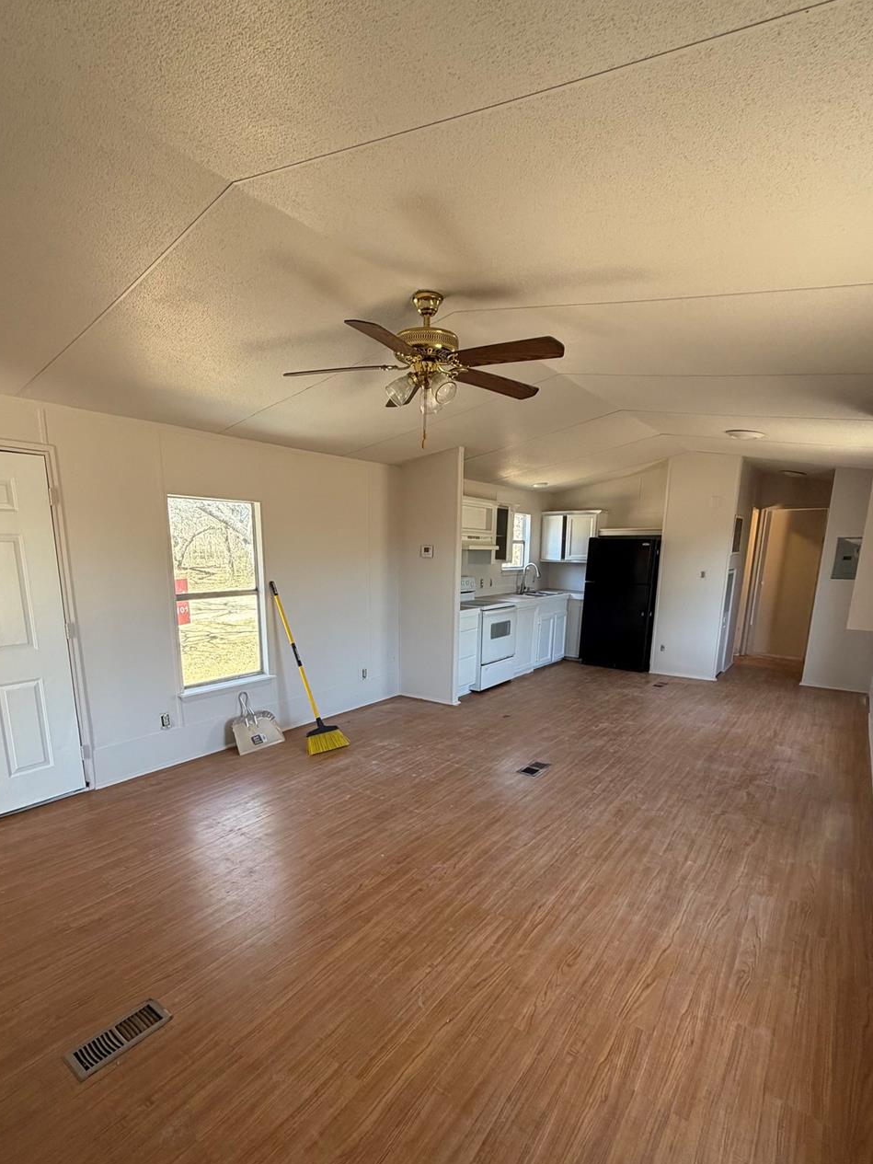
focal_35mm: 17
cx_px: 402
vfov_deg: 90.4
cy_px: 669
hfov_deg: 74.6
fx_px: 572
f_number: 2.2
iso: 200
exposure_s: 1/121
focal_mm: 2.22
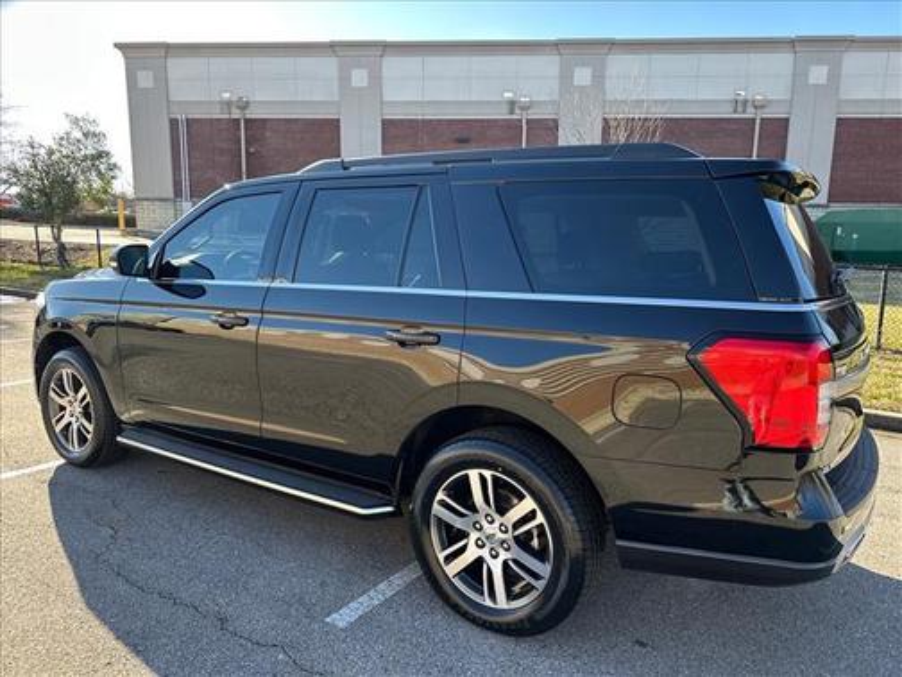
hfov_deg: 71.6
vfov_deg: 56.8
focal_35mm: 24
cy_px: 338
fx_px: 625
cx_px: 451
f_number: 1.78
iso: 80
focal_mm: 6.86
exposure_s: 1/541
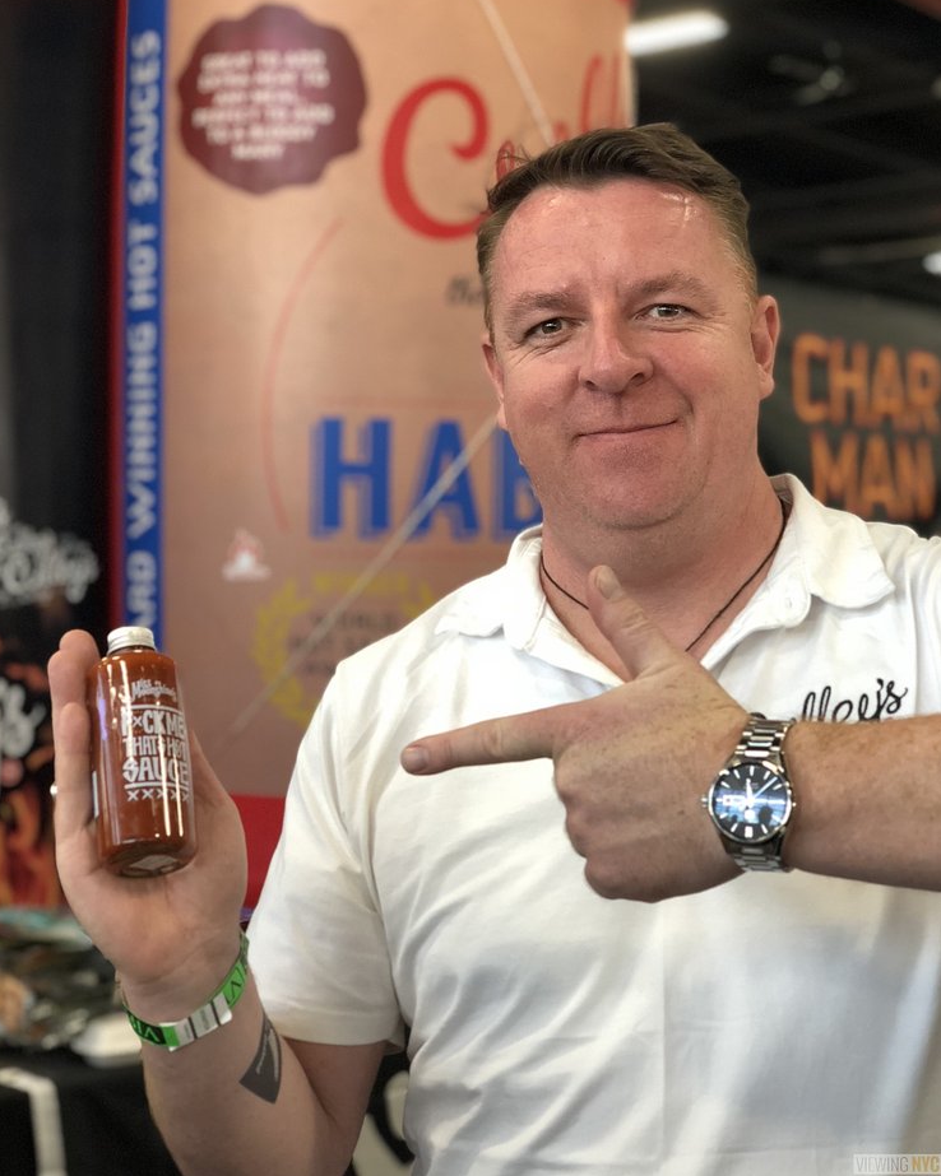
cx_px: 468
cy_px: 541
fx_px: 1915
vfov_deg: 34.1
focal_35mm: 55
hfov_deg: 27.6
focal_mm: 6
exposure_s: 1/60
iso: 100
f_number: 2.4
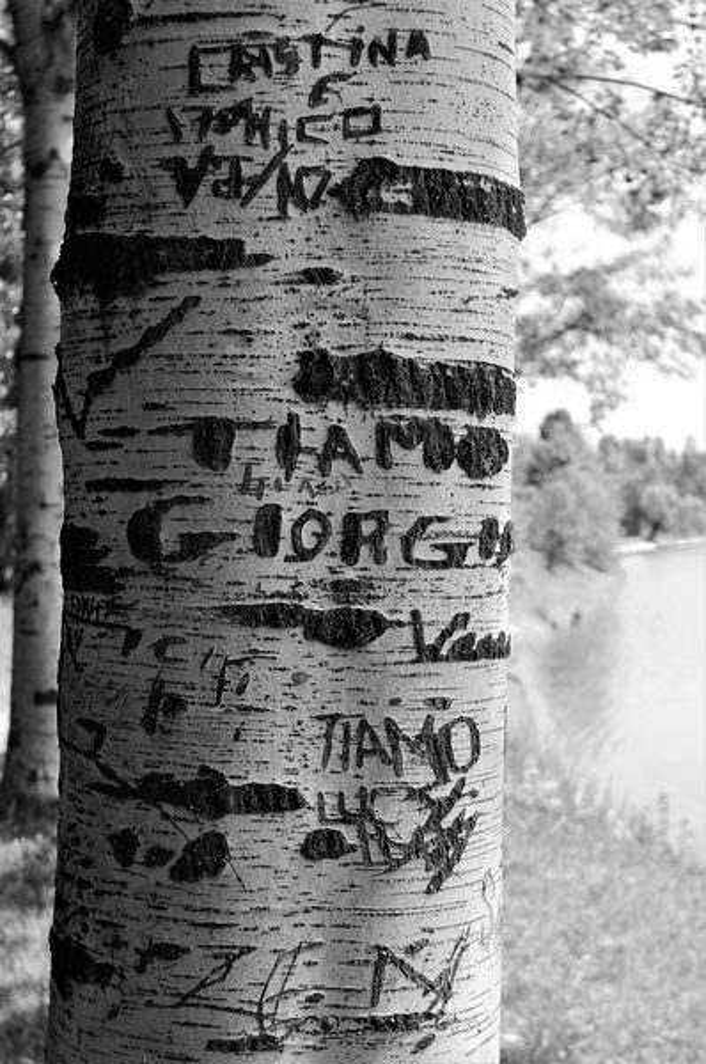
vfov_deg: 37.9
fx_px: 1550
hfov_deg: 25.7
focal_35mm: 52
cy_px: 532
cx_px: 353
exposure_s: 1/80
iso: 100
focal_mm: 35
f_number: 4.5
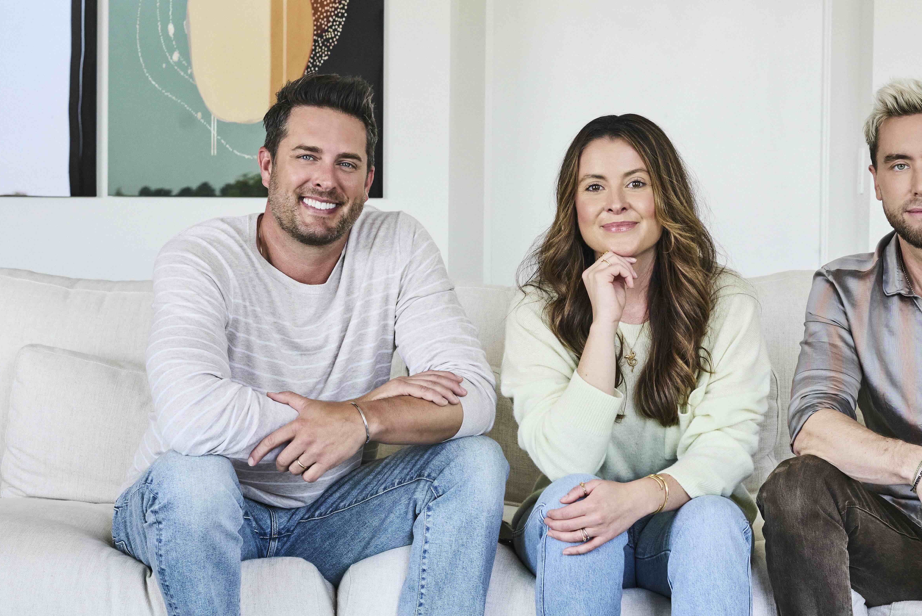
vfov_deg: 17.5
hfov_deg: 25.8
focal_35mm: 78
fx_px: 1998
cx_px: 629
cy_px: 367
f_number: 5.6
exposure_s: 1/200
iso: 500
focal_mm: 50
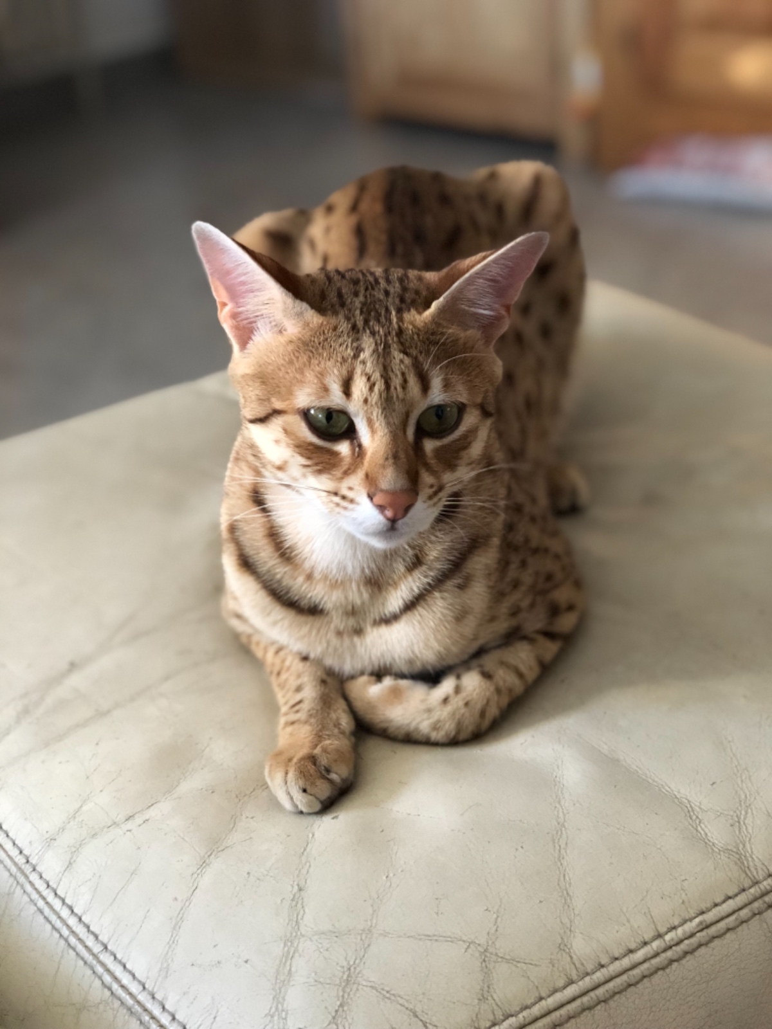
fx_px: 1695
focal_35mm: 57
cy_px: 514
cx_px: 386
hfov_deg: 25.7
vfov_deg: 33.8
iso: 400
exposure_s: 1/33
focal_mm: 6.6
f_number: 2.8
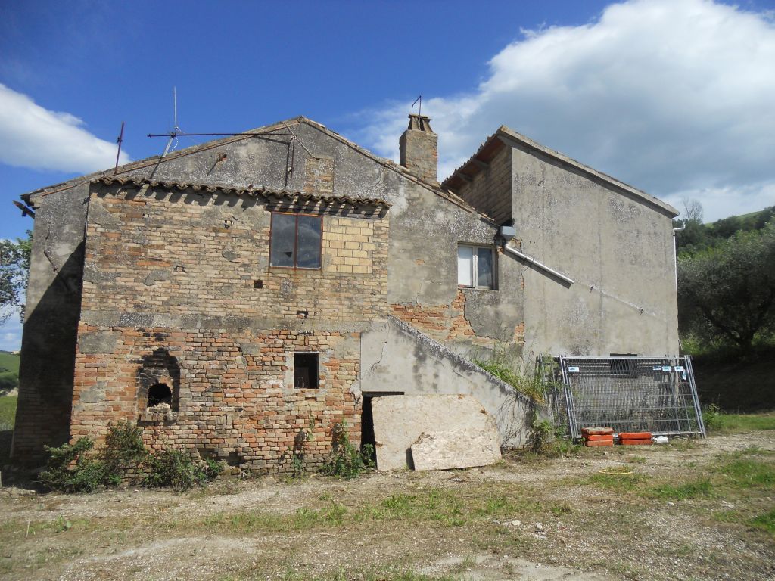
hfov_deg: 65.3
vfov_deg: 51.4
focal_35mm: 27
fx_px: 604
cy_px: 290
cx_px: 388
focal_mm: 4.9
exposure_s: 1/1250
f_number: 3.2
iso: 80
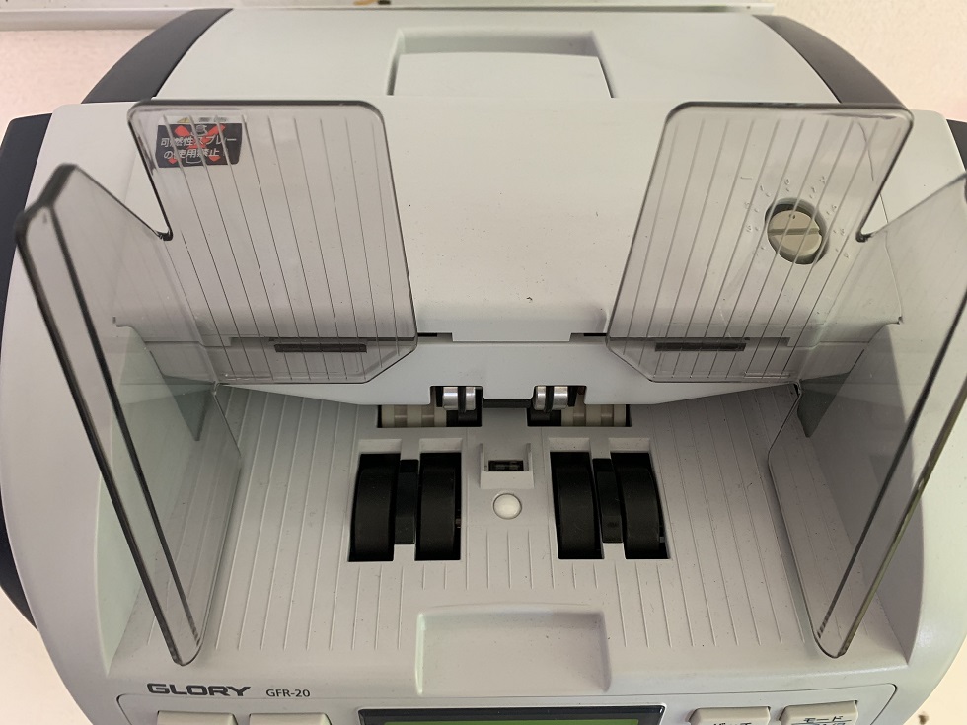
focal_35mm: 26
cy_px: 362
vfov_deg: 53.1
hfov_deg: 67.3
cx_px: 484
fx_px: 726
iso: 250
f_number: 1.8
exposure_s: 1/60
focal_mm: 4.25
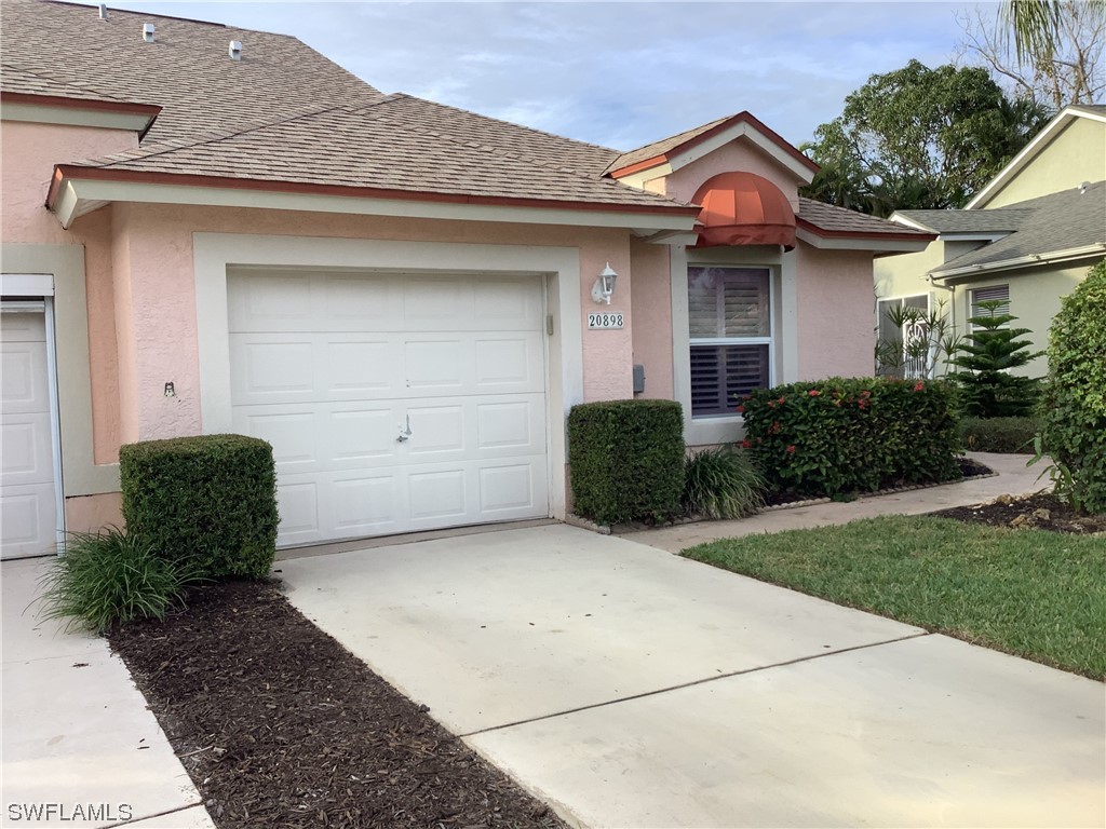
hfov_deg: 58.4
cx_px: 553
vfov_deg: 45.4
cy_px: 414
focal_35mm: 31
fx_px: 990
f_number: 2.4
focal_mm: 3.3
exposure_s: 1/429
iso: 25
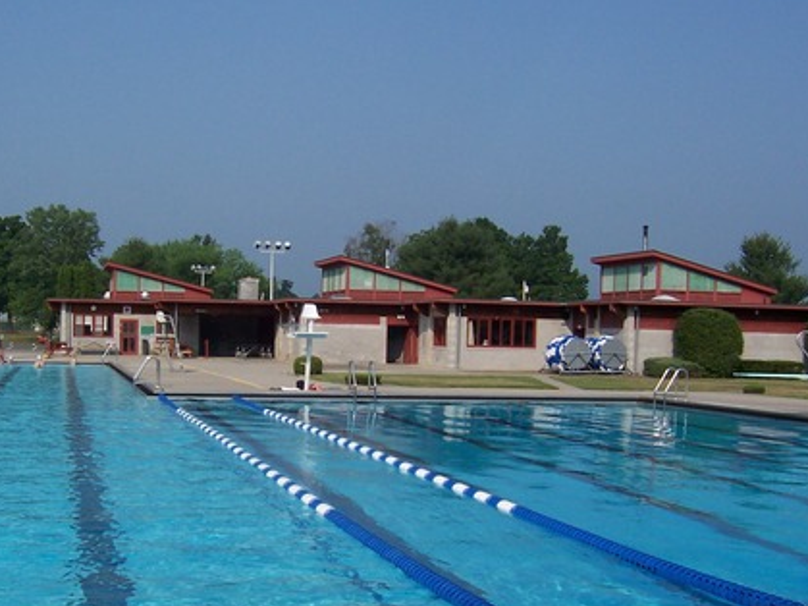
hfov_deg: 38.8
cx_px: 322
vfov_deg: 29.5
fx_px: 1143
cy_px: 379
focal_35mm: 49
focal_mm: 5.6
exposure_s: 1/750
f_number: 5.6
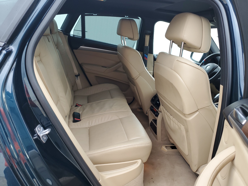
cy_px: 93
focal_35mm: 26
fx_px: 186
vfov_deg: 53.1
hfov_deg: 67.3
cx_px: 124
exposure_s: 1/60.2
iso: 58
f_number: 1.5
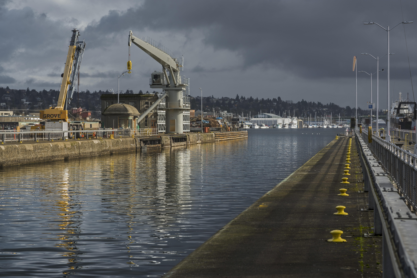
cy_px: 139
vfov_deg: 16.1
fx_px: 985
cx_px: 208
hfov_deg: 23.9
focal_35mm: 85
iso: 100
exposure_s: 1/125
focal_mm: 85
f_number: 7.1
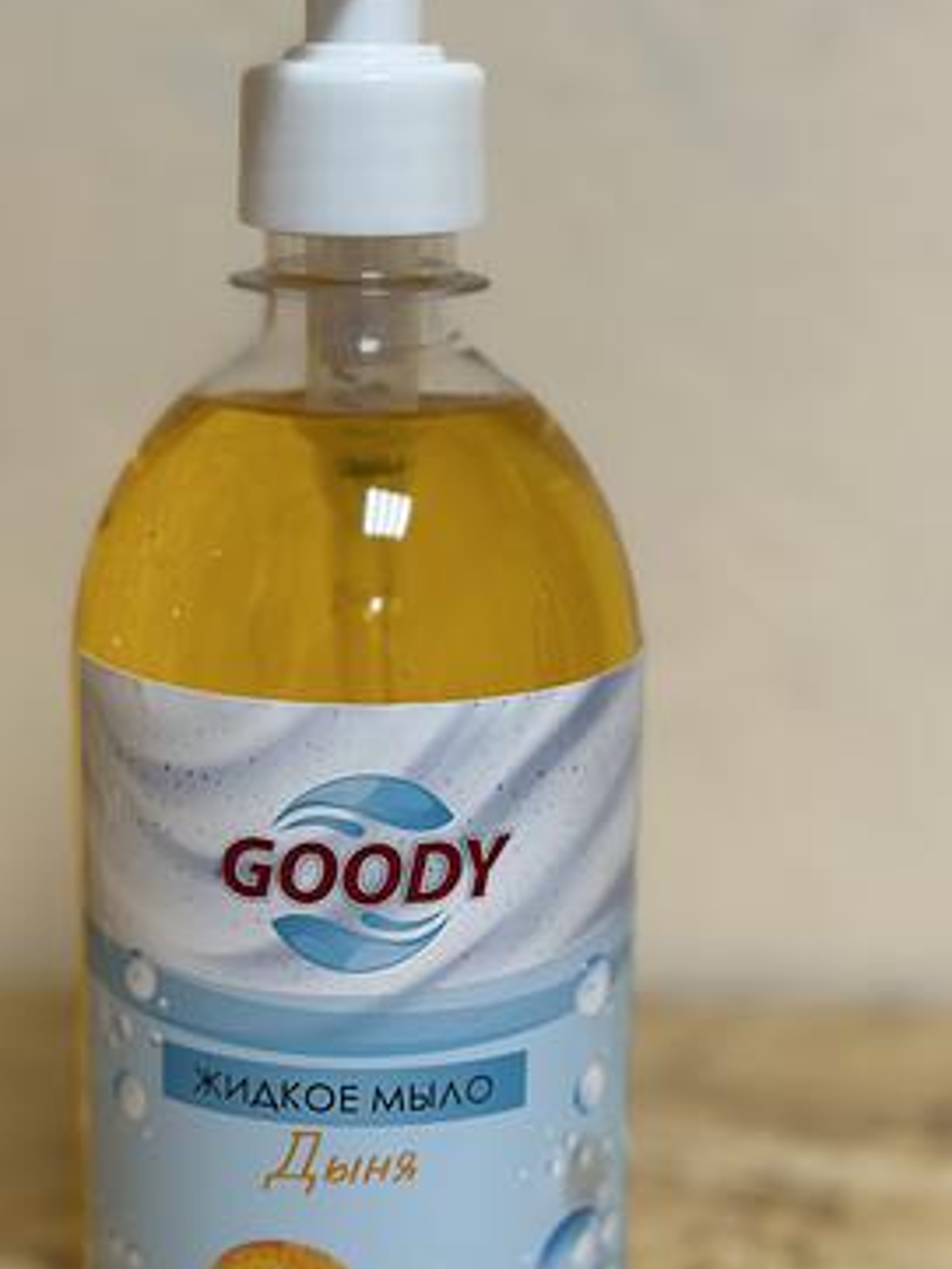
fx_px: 2492
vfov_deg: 28.5
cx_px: 446
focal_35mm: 68
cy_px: 654
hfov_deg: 21.6
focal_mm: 6.86
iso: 100
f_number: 1.78
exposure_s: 1/100
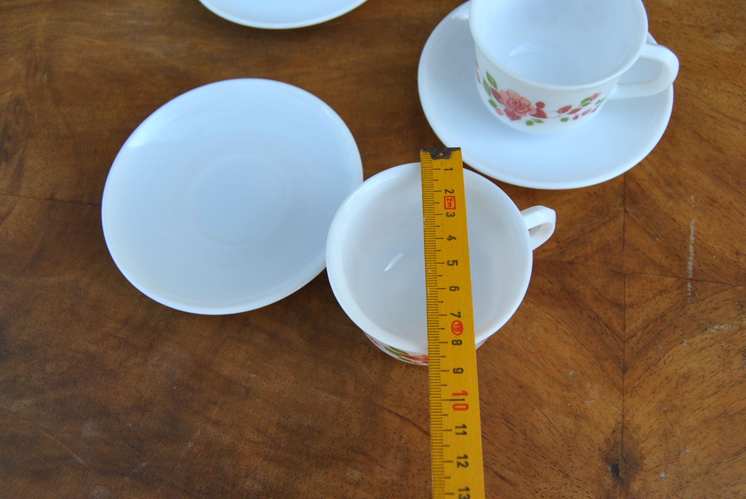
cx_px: 373
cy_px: 250
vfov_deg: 40.1
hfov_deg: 57.2
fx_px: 685
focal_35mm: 33
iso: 100
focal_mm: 22
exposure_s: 1/125
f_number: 5.6
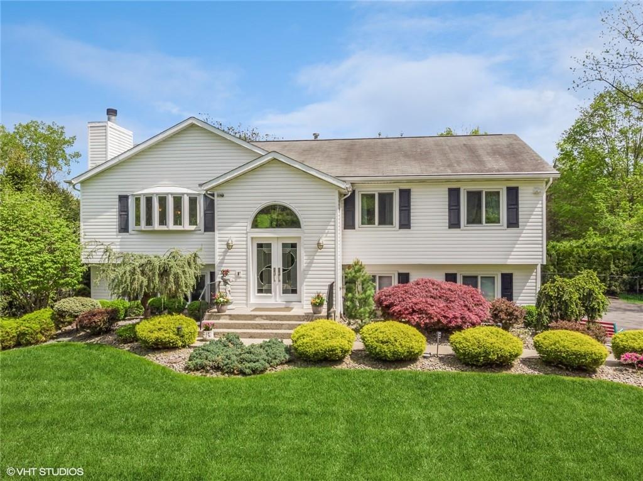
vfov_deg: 56.7
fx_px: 445
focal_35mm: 24
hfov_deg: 71.6
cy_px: 240
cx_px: 322
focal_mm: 4.5
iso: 100
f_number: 2.8
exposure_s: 1/1000
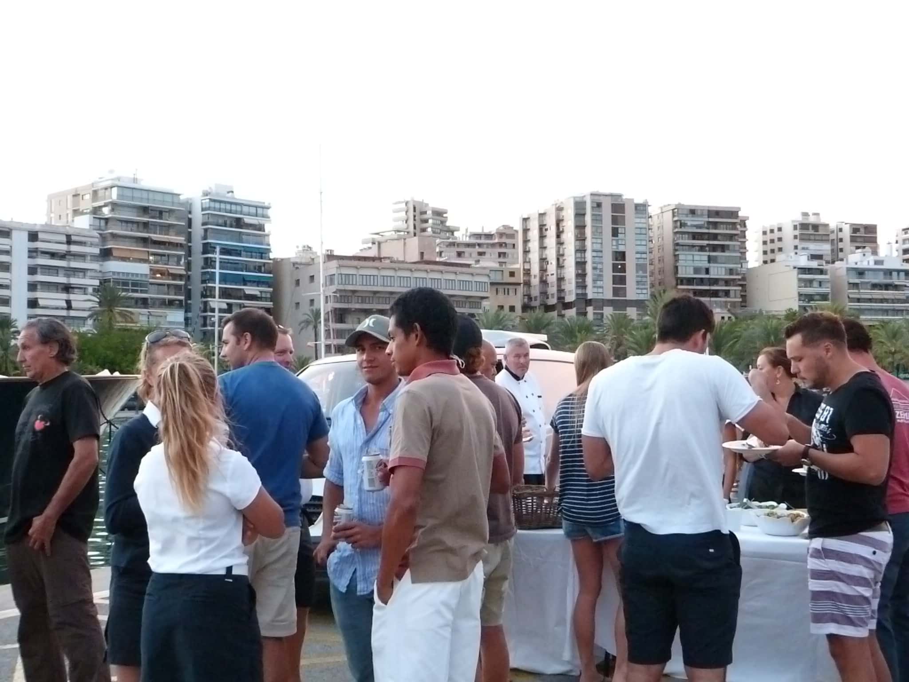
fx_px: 1155
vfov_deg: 32.9
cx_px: 454
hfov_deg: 42.9
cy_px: 341
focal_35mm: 44
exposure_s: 1/80
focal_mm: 7.8
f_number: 3.2
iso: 1600
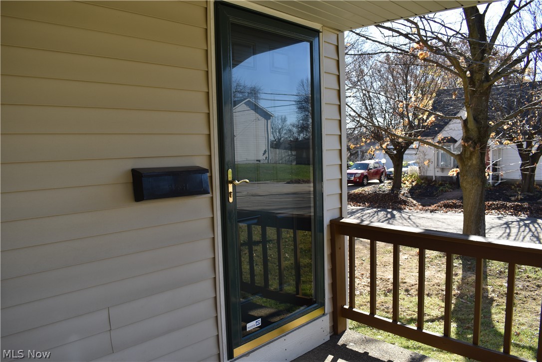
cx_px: 271
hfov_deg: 67.4
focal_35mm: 27
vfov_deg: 47.9
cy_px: 181
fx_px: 406
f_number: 7.1
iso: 200
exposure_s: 1/250
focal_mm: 18
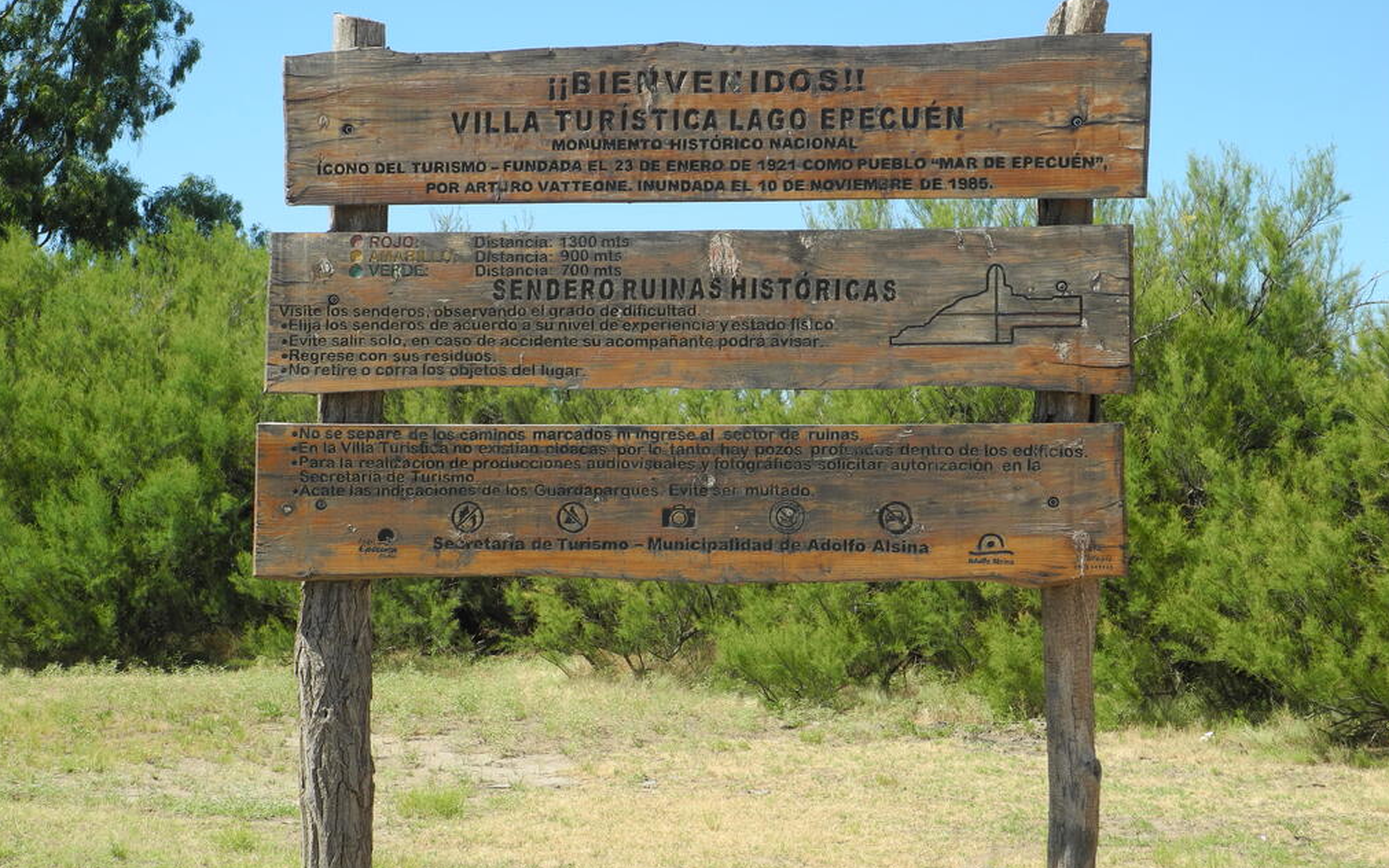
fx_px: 2764
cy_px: 369
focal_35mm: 73
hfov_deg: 28.2
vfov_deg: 17.8
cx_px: 701
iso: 100
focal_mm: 14.5
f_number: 4
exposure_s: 1/640
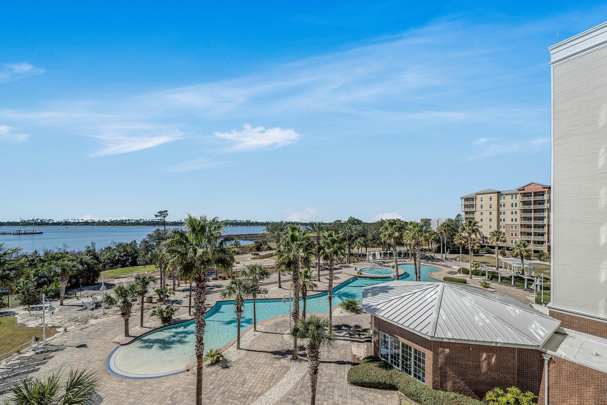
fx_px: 219
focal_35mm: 13
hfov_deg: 108.2
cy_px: 219
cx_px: 322
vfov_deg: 85.3
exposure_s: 1/1250
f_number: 5.6
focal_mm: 12
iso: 100
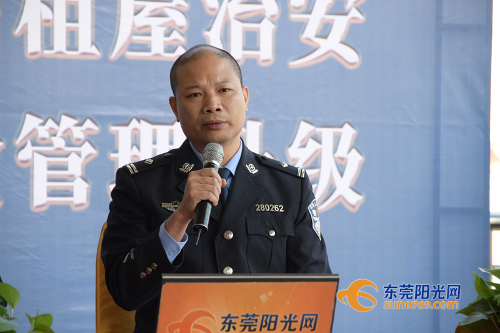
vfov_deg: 6.1
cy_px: 166
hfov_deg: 9.2
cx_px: 250
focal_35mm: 225
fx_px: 3124
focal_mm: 150
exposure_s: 1/160
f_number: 5.6
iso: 320
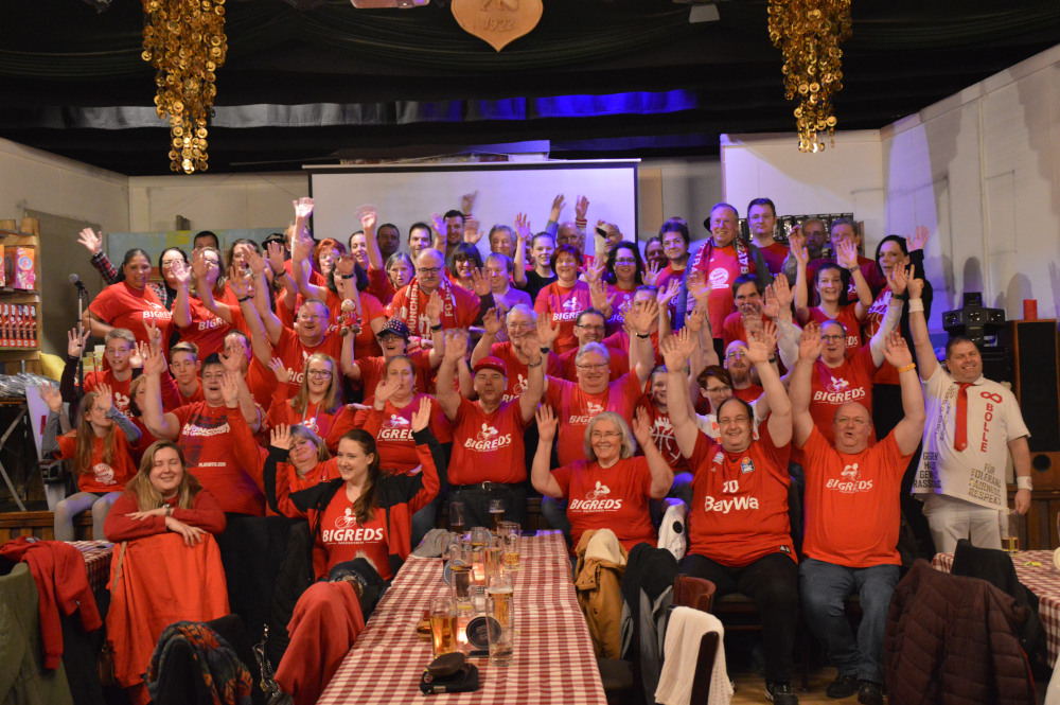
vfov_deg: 31.8
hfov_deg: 46.4
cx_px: 530
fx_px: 1236
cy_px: 352
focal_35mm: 42
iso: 3200
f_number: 4
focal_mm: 28
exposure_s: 1/40
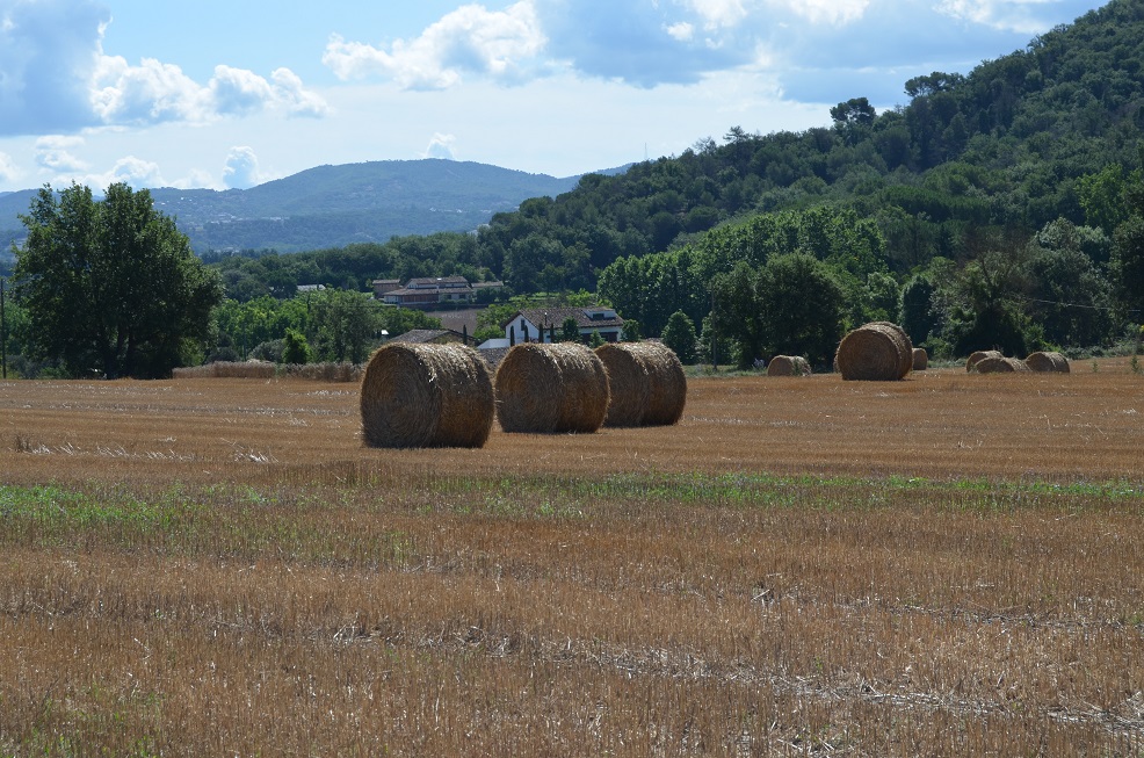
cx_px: 572
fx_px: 2283
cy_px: 379
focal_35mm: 72
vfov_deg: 18.8
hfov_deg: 28.1
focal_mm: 48
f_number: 8
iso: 140
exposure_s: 1/250
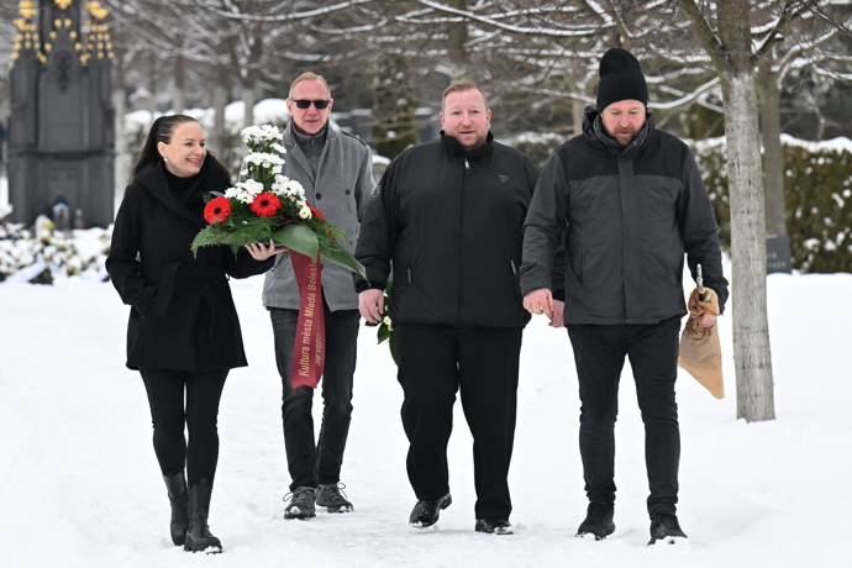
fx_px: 6390
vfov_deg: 5.1
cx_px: 426
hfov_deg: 7.6
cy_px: 284
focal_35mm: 270
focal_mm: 180
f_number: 5
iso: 2500
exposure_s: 1/2500
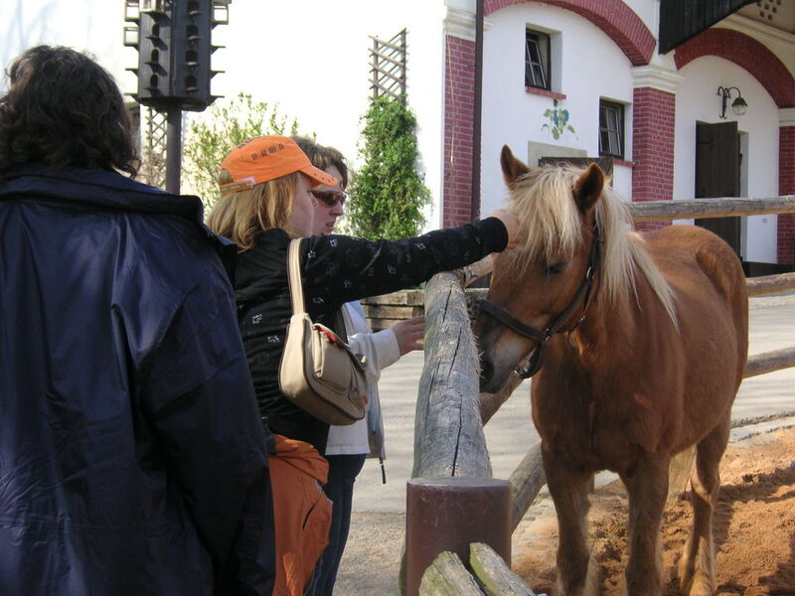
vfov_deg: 24.0
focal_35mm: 61
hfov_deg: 31.7
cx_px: 398
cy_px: 298
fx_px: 1401
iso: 50
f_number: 3.9
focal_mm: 10.2
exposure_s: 1/180
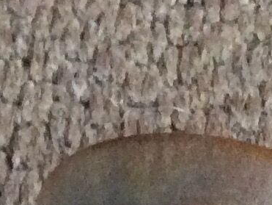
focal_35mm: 223
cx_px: 550
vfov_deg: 6.1
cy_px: 661
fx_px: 1754
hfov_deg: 8.4
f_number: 2.4
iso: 320
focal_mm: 3.3
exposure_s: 1/20
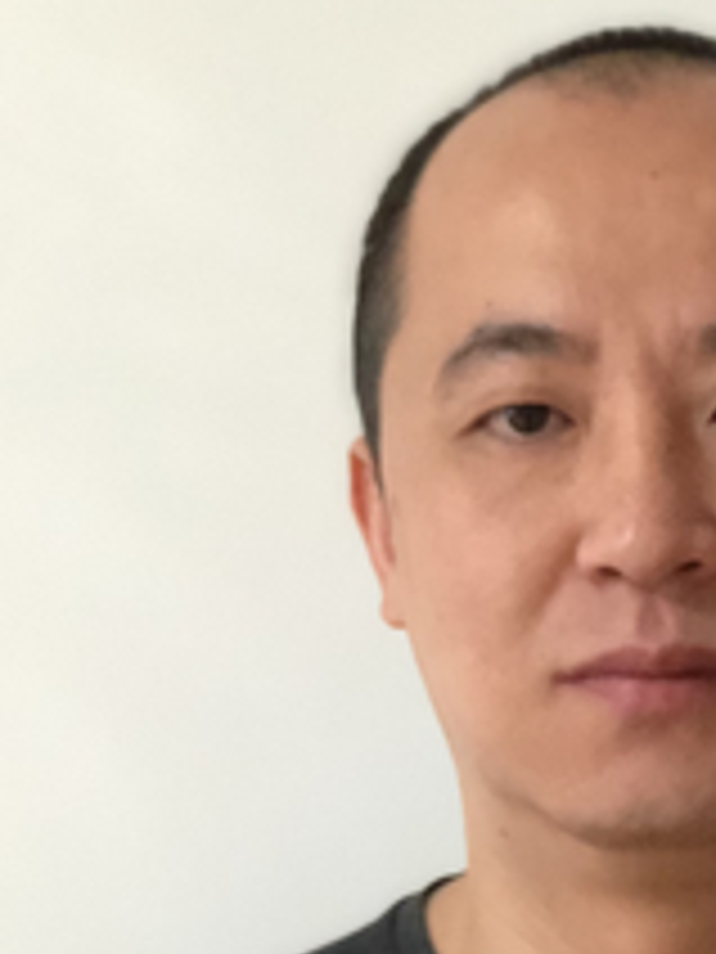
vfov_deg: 13.5
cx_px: 702
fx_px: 3944
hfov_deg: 10.3
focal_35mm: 143
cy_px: 1091
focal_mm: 6.6
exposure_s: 1/60
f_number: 2.8
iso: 1250
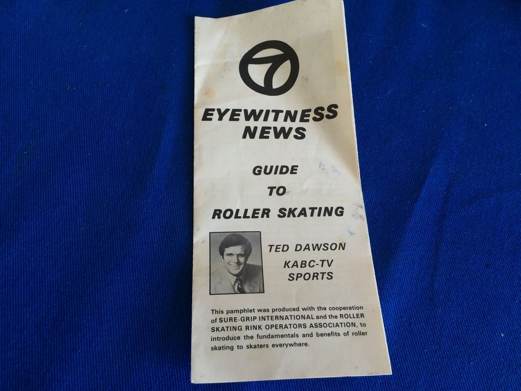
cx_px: 260
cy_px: 196
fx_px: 436
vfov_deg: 48.2
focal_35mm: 29
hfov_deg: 61.7
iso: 80
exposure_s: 1/30
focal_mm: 4.15
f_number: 2.2
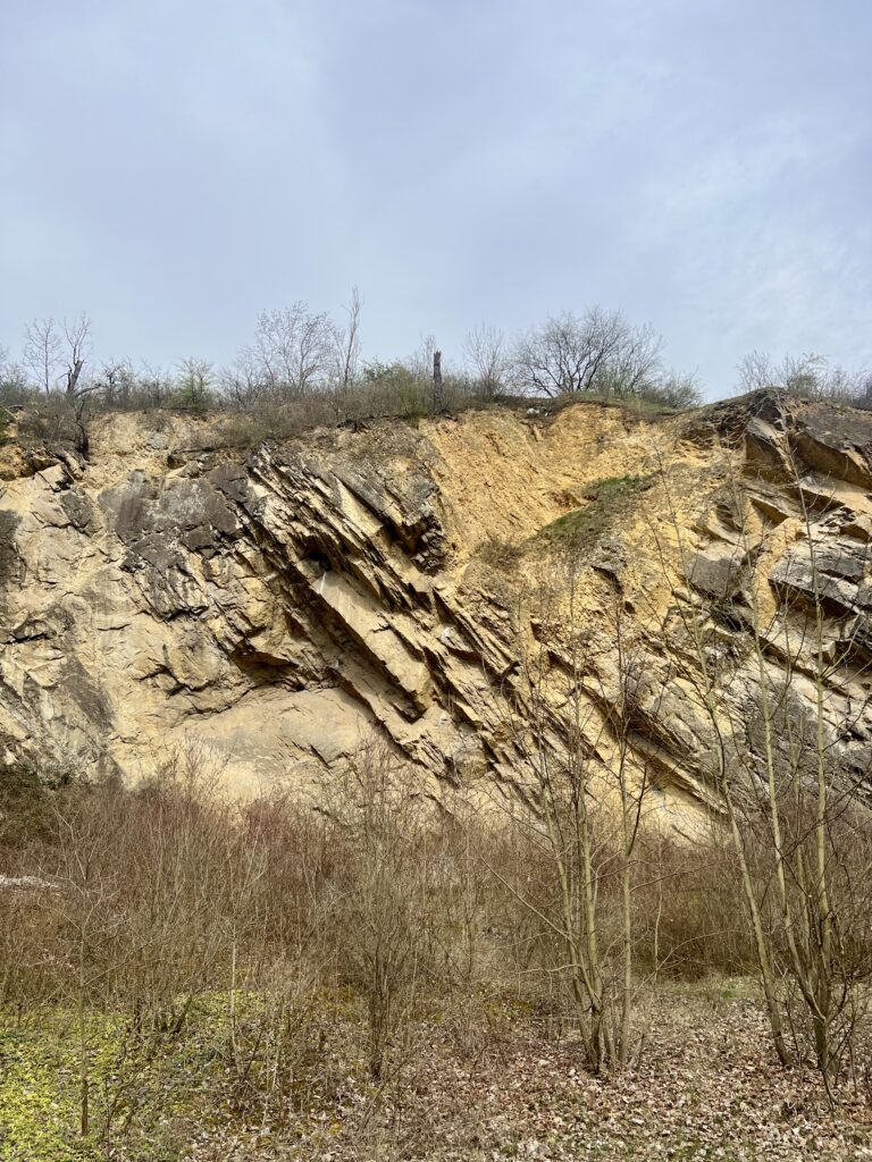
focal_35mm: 26
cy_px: 581
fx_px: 873
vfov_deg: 67.3
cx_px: 436
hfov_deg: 53.1
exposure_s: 1/4274
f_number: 1.5
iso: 50
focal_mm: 5.7
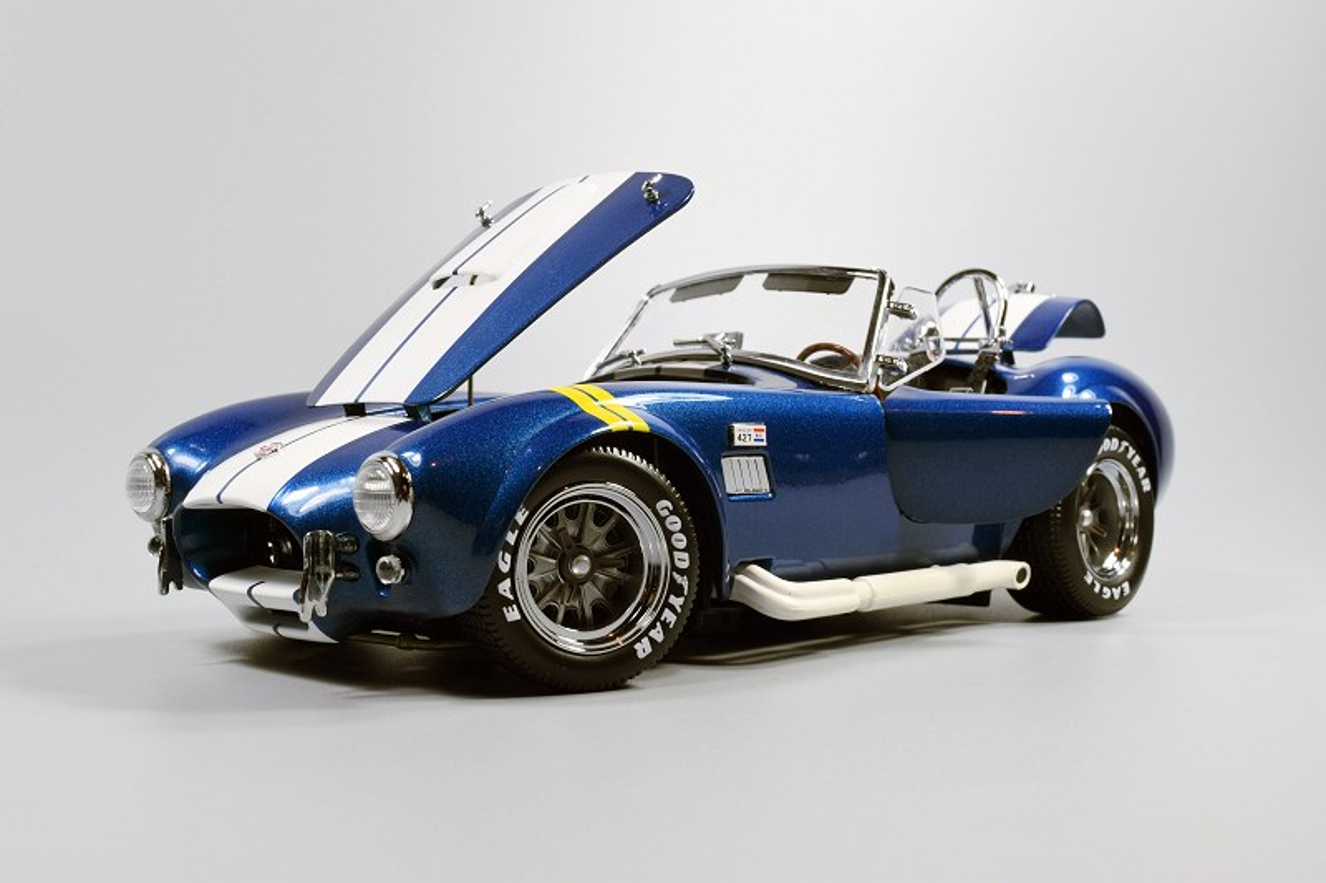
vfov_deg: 28.9
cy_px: 442
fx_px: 1712
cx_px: 663
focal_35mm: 46
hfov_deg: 42.3
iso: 100
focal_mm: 31
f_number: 18
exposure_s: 1/3
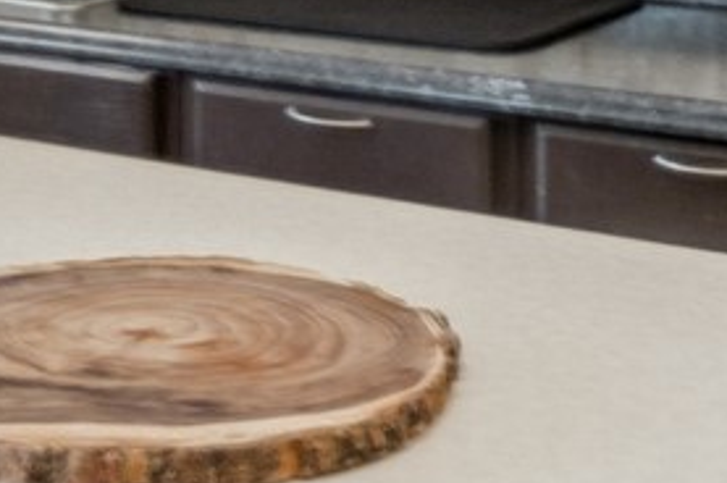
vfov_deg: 12.0
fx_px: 2078
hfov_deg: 19.8
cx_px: 220
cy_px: -437
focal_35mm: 103
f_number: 11
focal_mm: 14
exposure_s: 1/13
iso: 1000
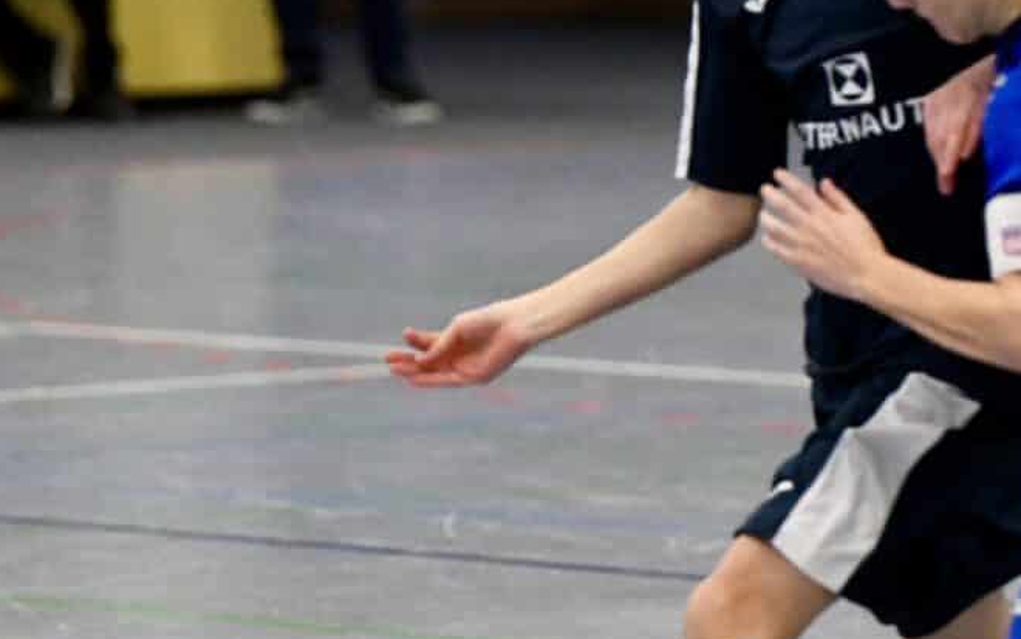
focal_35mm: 411
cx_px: 563
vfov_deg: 3.2
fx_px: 11440
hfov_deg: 5.1
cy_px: 380
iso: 8000
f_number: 2.8
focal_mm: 130
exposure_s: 1/1600
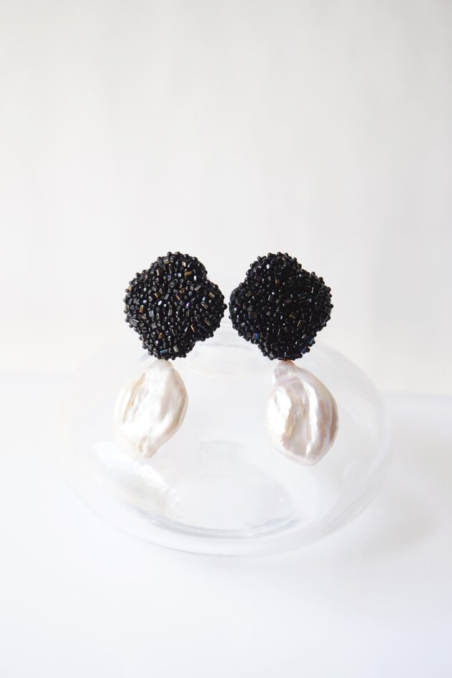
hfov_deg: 21.2
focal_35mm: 64
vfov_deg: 31.4
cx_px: 229
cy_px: 340
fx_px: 1205
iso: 250
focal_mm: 42
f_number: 5.6
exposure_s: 1/80
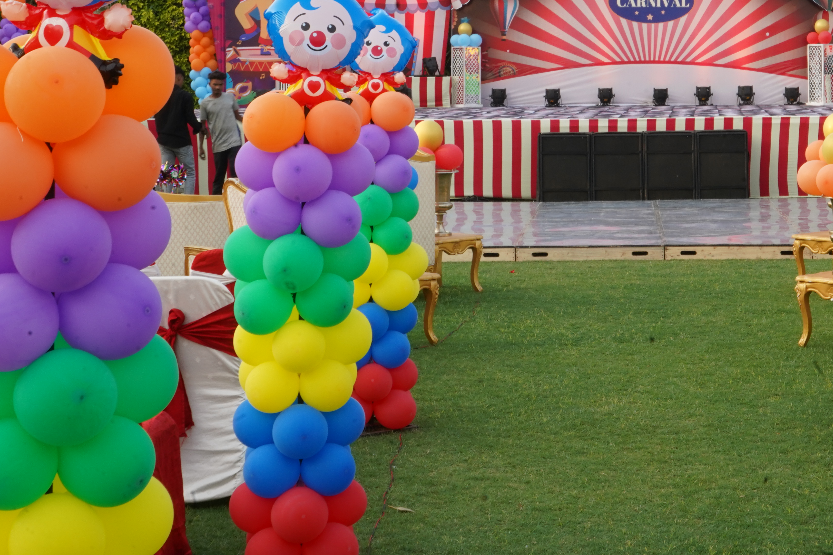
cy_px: 70
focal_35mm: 72
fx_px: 1666
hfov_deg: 27.6
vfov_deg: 18.6
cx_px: 648
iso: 400
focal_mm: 41
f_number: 25
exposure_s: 1/13
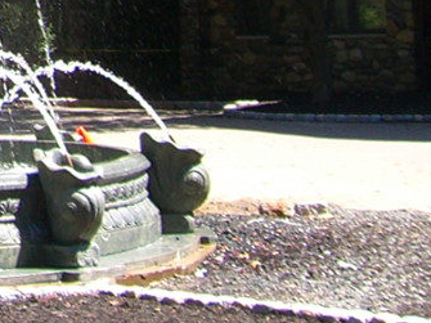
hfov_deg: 11.8
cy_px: -309
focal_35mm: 159
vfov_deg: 8.8
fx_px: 1979
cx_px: -256
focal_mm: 6.2
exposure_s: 1/160
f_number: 4.3
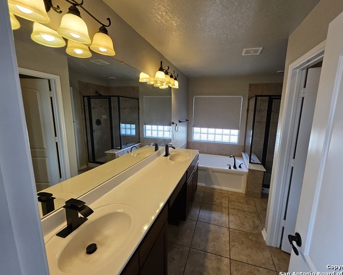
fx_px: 142
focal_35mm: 14
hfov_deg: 100.5
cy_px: 135
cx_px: 185
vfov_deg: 88.0
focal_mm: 1.74
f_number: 2.2
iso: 64
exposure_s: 1/60
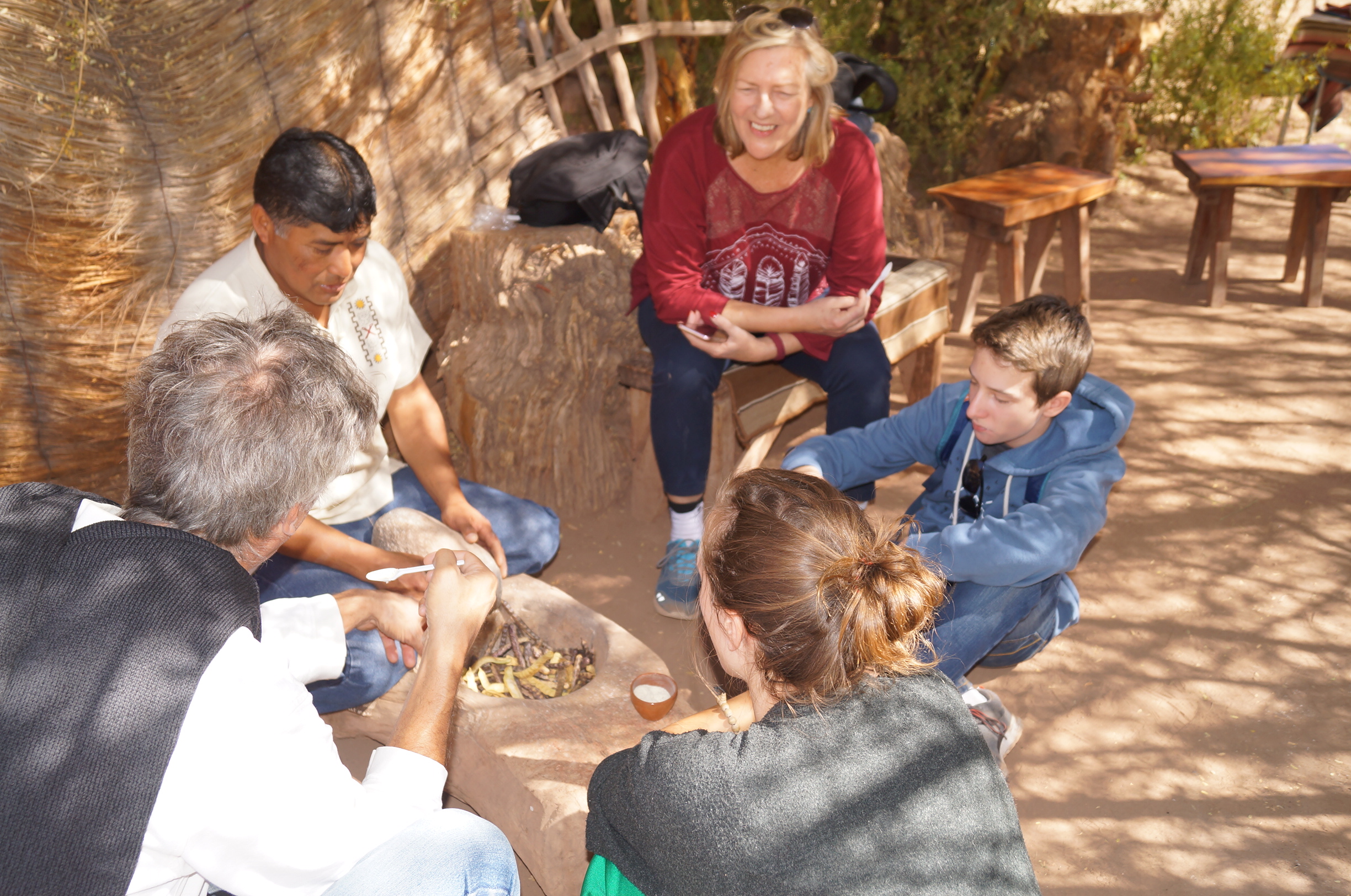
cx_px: 676
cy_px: 448
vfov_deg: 39.8
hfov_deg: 57.3
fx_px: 1236
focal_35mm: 33
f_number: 4.5
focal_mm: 22
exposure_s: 1/160
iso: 100
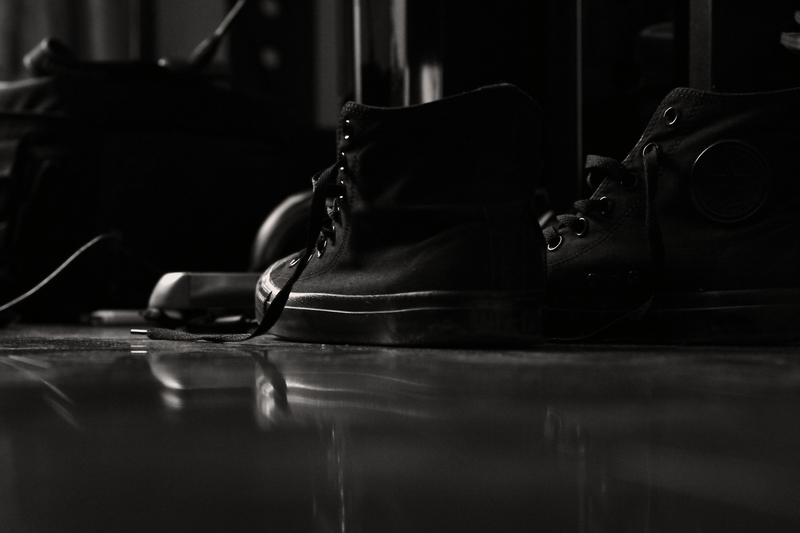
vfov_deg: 18.2
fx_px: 1666
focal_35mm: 75
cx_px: 400
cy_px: 266
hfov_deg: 27.0
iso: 1600
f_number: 4
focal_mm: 50
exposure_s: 1/40
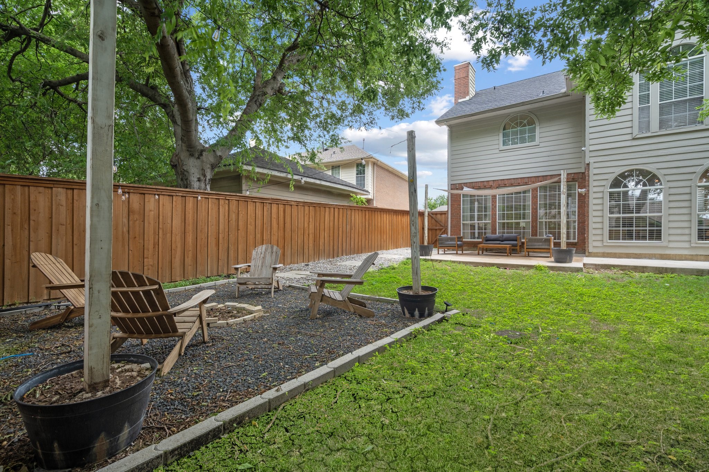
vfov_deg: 73.7
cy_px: 236
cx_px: 354
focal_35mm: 16
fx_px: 315
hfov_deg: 96.7
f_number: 9
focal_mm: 16
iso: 250
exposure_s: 1/8
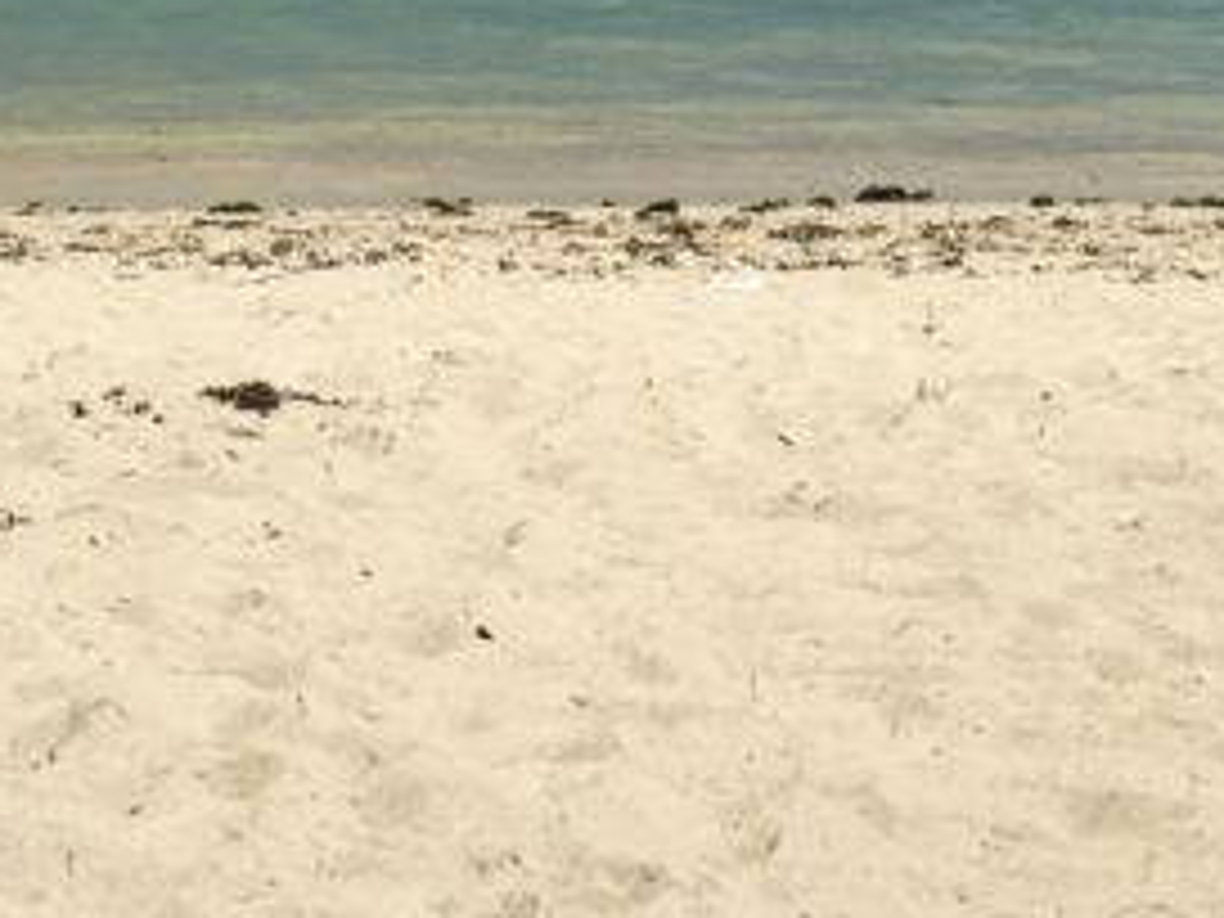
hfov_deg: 18.0
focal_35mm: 109
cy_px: -702
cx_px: 526
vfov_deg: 12.5
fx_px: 3854
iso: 25
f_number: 2.2
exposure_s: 1/5495
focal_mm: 4.15
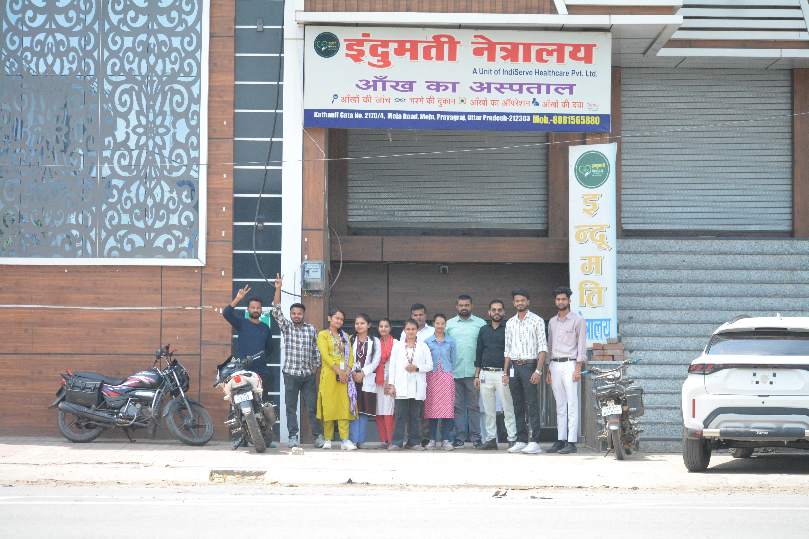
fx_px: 2630
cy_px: 270
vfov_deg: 11.7
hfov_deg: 17.5
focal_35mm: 117
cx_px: 404
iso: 2500
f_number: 10
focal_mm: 78
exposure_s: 1/3200
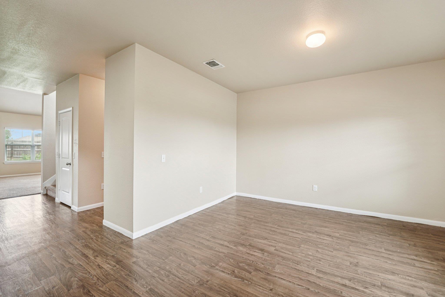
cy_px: 148
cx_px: 222
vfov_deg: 81.2
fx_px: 173
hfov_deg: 104.3
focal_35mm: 14
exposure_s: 1/10
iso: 400
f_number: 8
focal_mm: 14
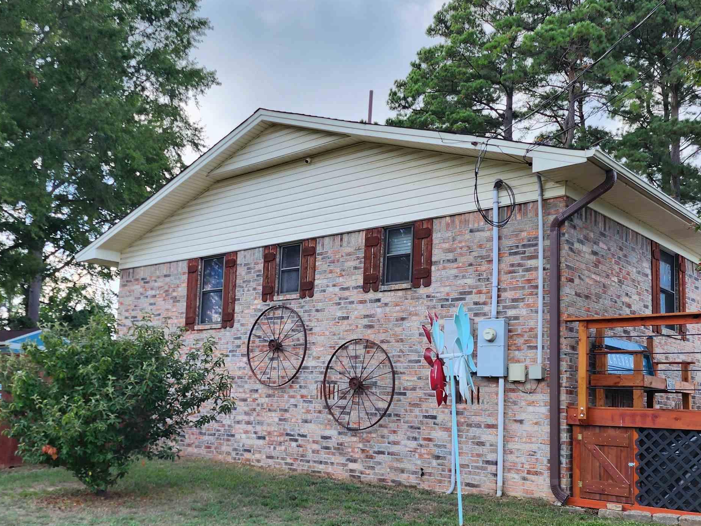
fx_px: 770
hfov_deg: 48.9
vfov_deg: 37.5
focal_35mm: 38
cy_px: 324
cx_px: 321
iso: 16
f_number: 1.8
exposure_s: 1/180
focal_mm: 6.4
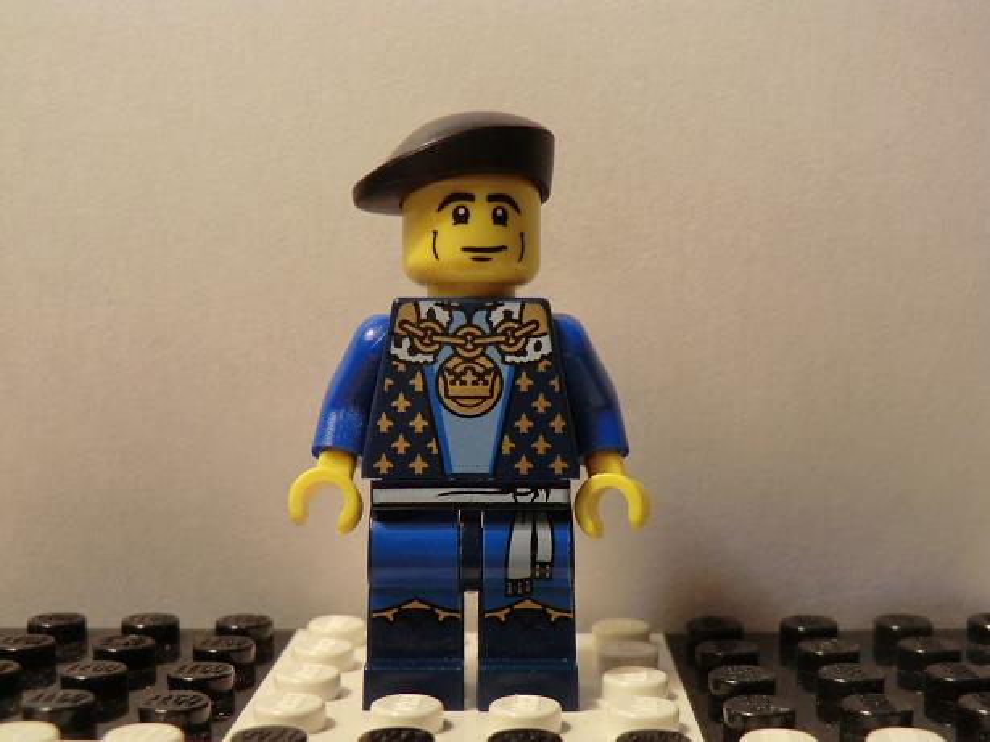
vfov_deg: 30.9
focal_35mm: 47
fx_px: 1344
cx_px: 495
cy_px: 371
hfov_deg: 40.4
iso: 250
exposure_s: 1/60
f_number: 4
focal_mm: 8.4
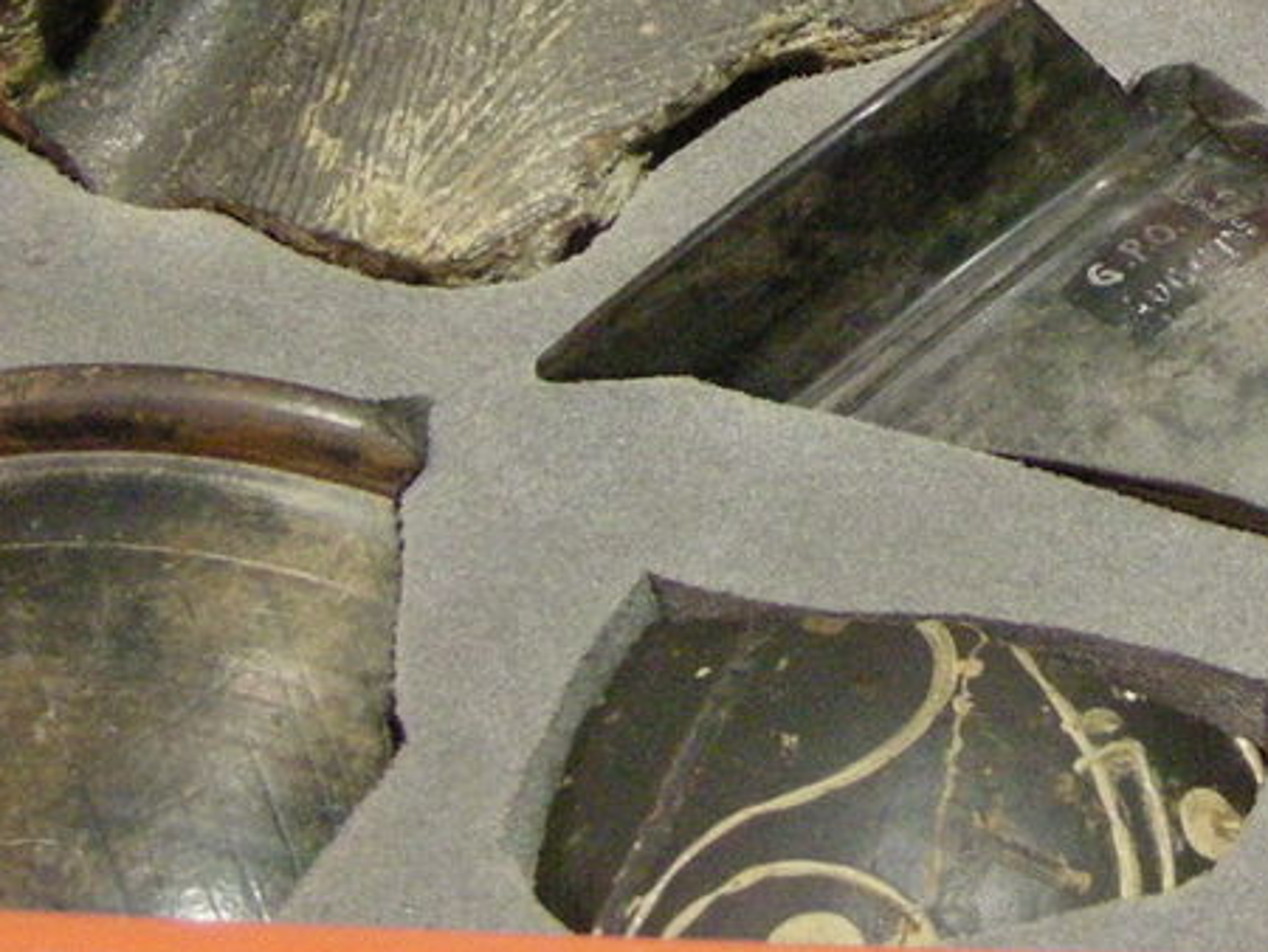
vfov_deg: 11.3
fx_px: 4691
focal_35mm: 128
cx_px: 1443
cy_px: -253
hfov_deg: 15.0
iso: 555
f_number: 2.7
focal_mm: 7.5
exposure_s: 1/8
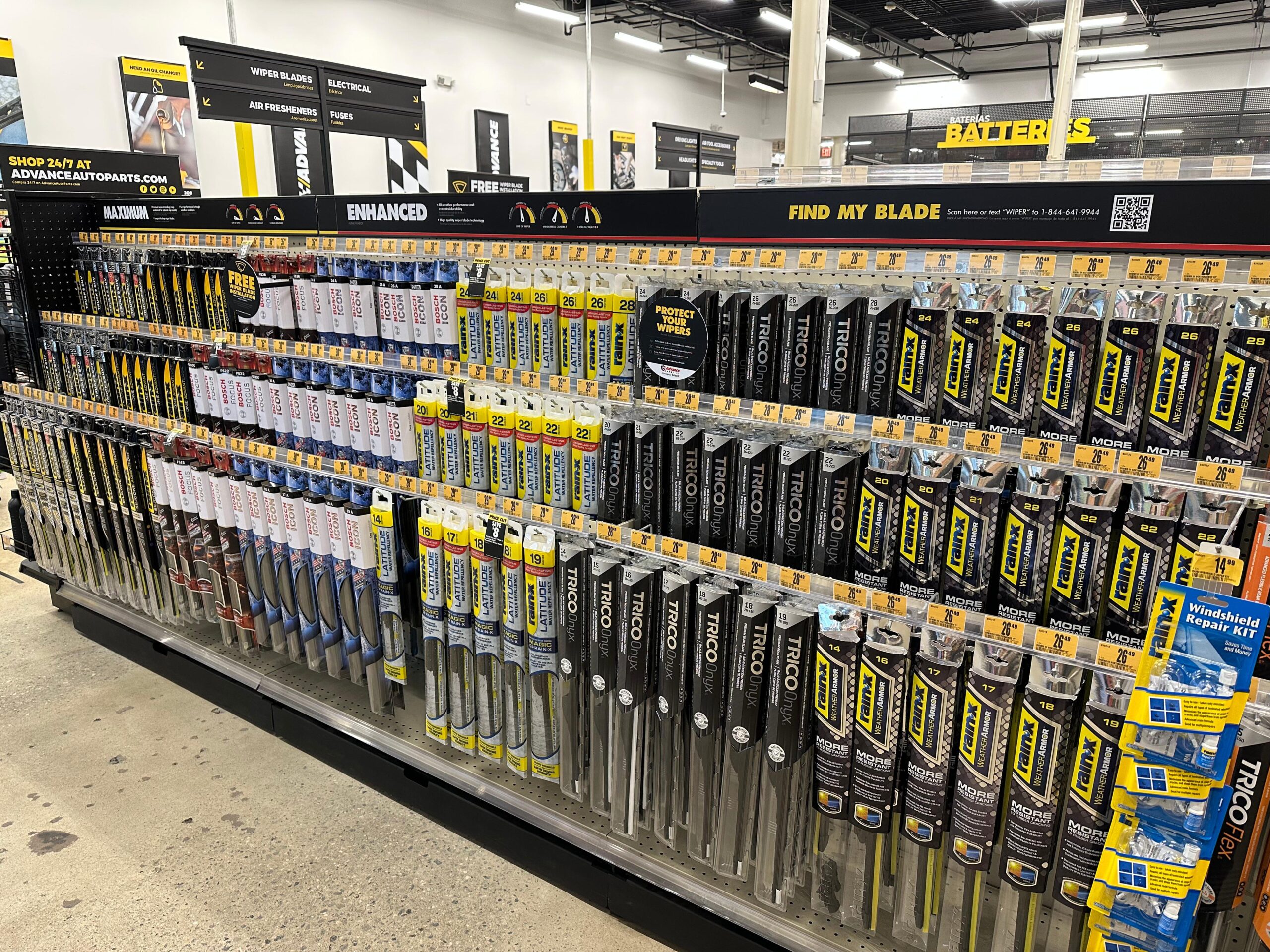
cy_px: 476
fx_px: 881
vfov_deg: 56.8
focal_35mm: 24
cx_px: 635
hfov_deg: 71.6
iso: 160
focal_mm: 6.86
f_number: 1.78
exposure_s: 1/60
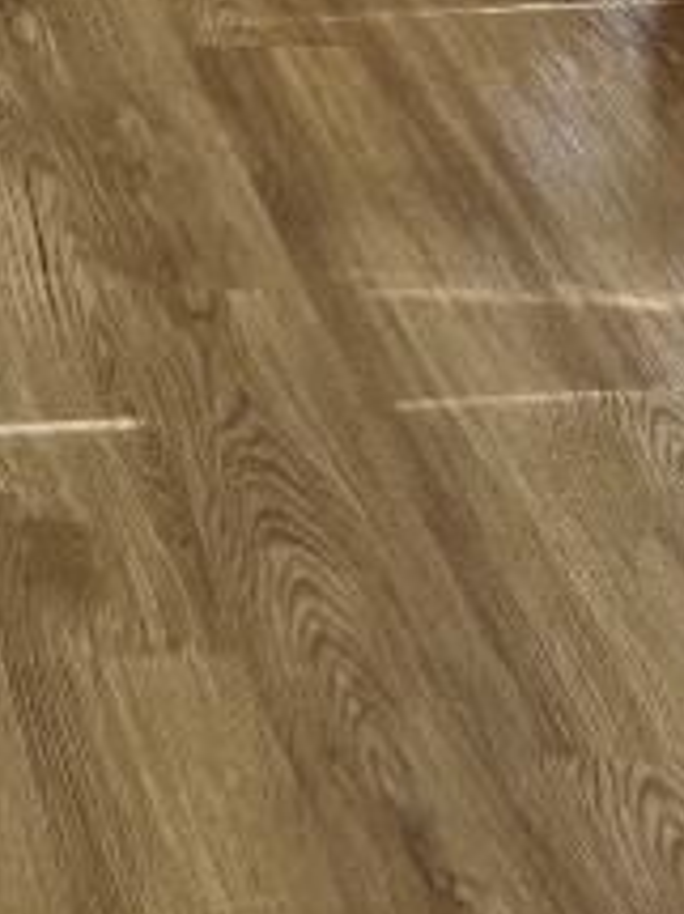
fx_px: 3191
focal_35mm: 121
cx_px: -459
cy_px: -1122
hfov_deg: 11.5
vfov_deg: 13.2
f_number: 1.6
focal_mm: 5.1
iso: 100
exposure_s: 1/50
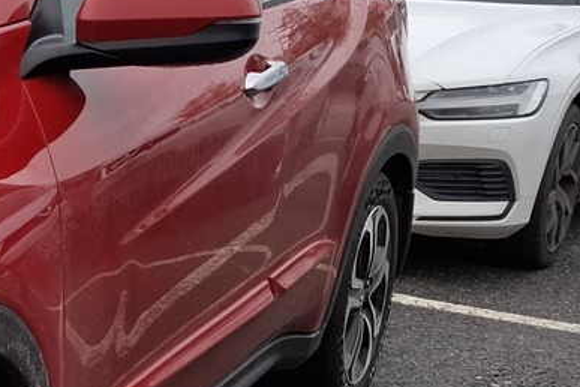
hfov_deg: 18.8
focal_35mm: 89
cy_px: 248
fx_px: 1434
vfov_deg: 15.3
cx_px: -400
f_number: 1.8
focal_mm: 5.54
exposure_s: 1/100
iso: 50
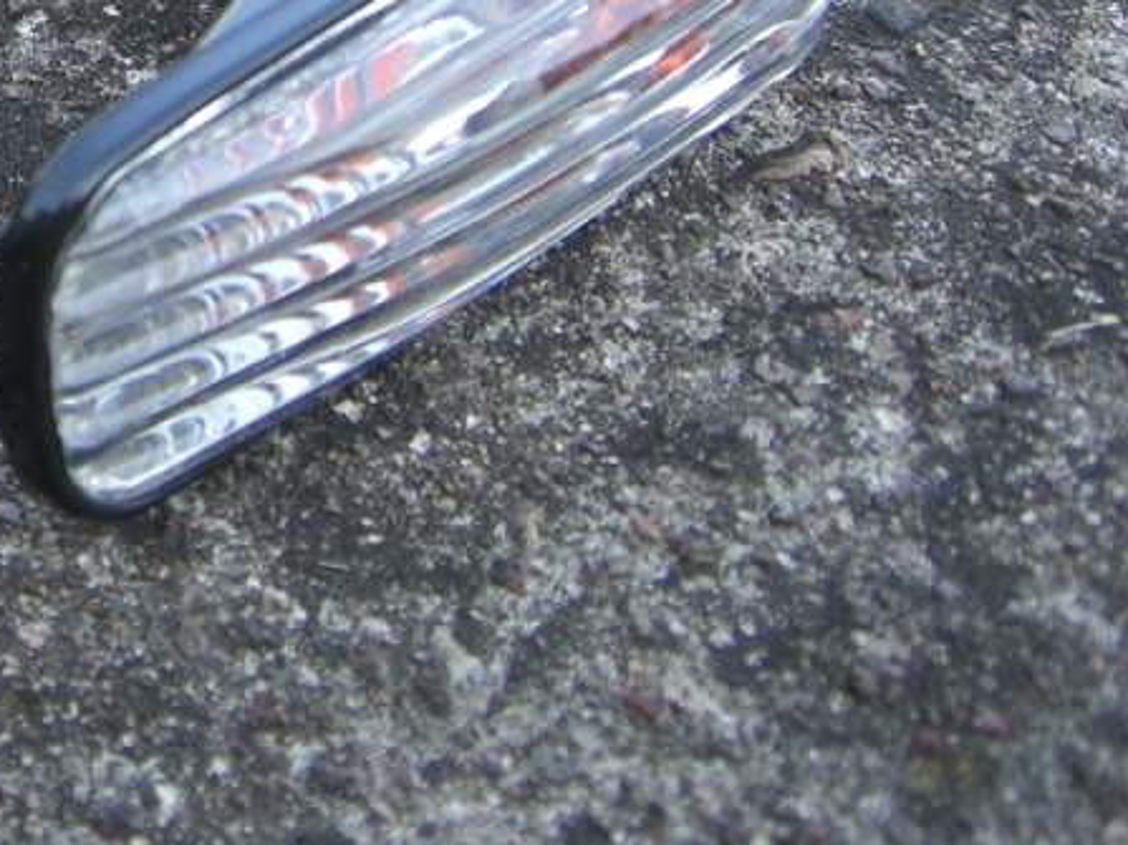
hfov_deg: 21.6
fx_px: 2834
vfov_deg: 16.4
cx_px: -38
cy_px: -101
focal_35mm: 87
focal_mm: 6.2
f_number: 2.7
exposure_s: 1/160
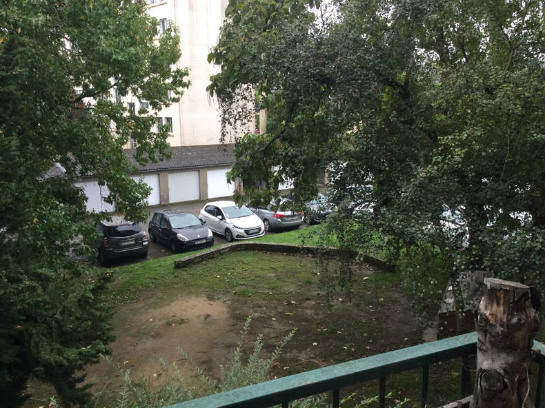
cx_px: 272
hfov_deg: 58.4
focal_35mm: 31
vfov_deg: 45.4
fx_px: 488
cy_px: 204
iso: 50
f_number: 2.4
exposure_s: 1/33
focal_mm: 3.3
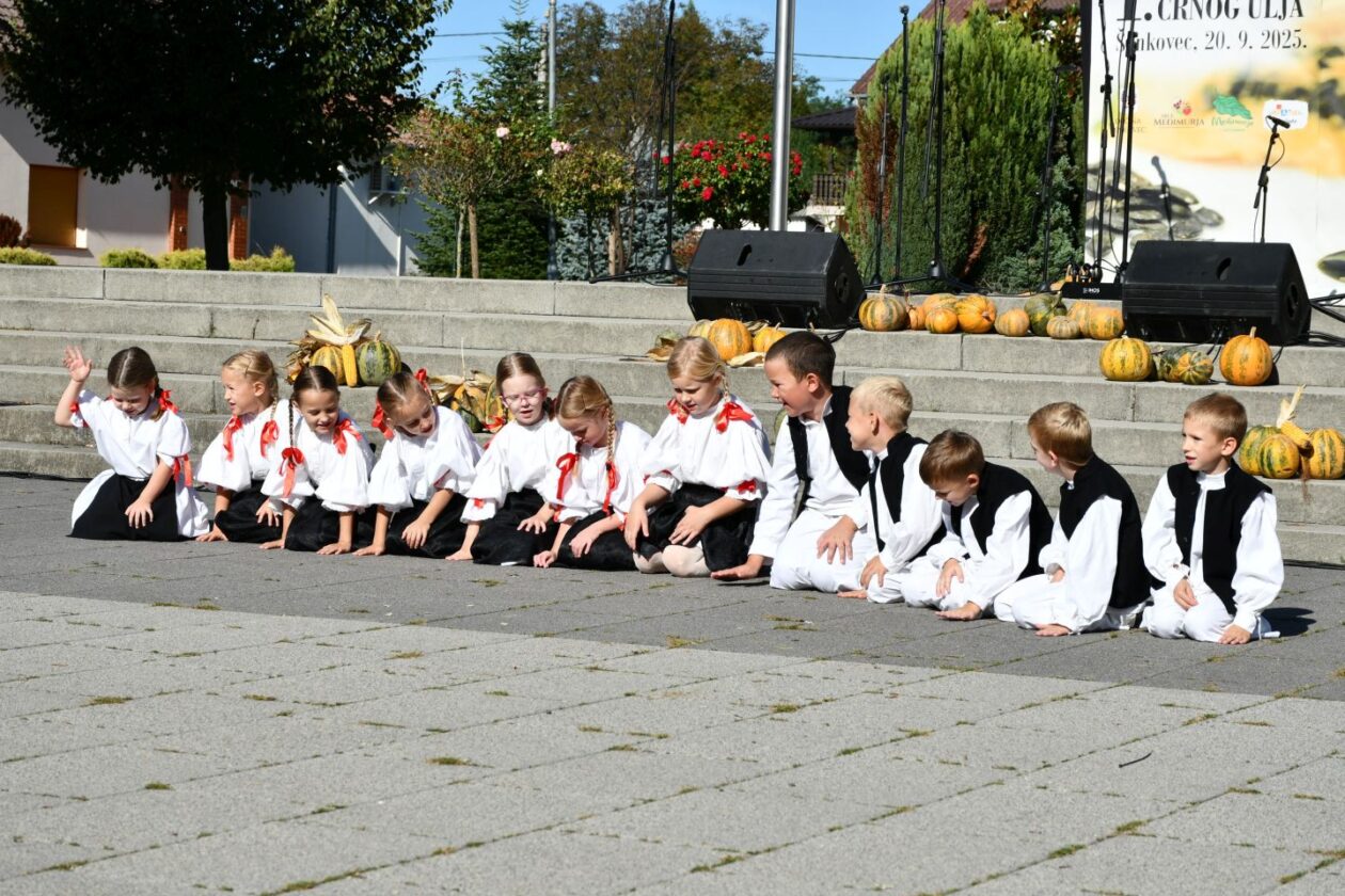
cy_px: 448
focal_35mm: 90
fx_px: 3362
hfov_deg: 22.6
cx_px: 672
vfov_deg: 15.2
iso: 100
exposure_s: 1/400
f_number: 10
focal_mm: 60
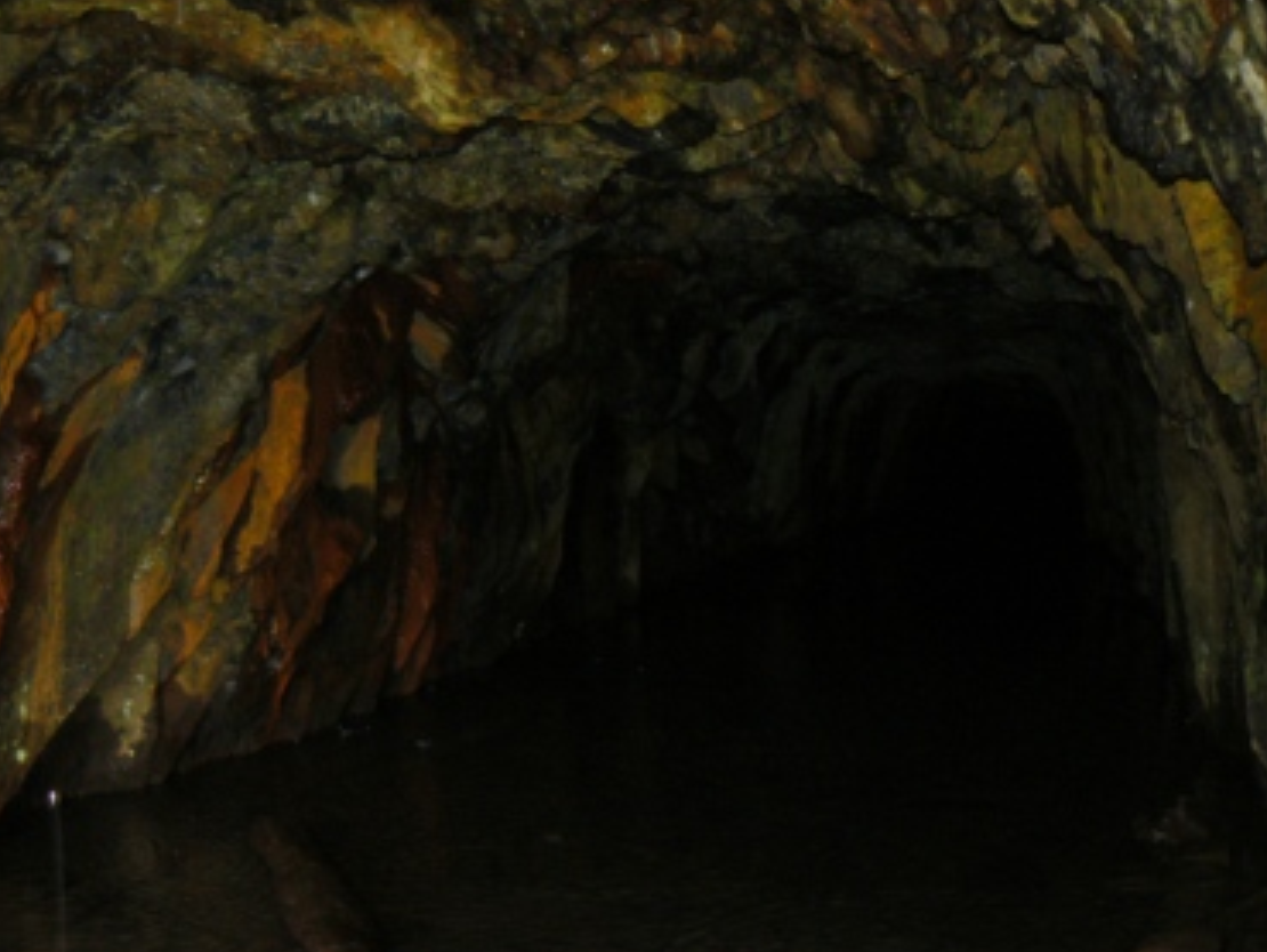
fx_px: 1538
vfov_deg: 34.4
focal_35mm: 42
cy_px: 517
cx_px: 678
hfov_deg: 44.7
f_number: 2.8
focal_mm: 6
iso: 80
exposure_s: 1/30
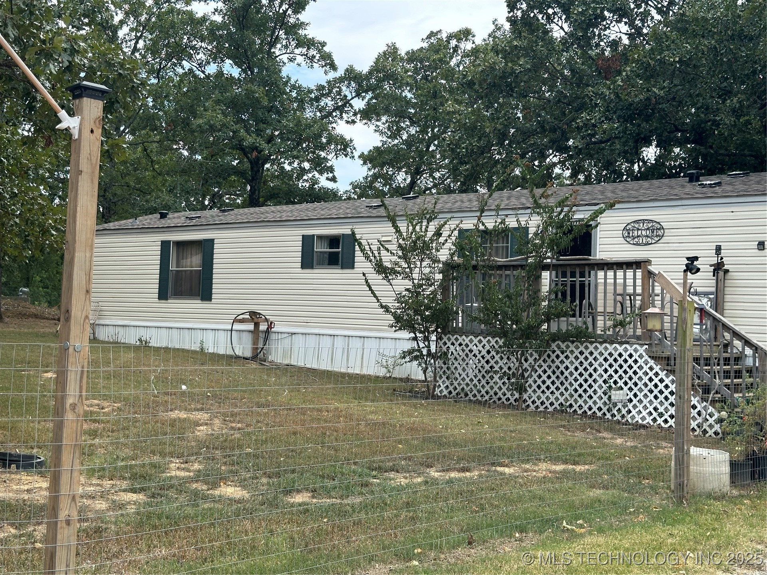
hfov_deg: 39.7
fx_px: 1064
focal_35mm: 48
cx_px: 384
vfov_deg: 30.3
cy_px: 288
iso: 64
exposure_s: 1/1395
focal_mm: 6.86
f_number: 1.78
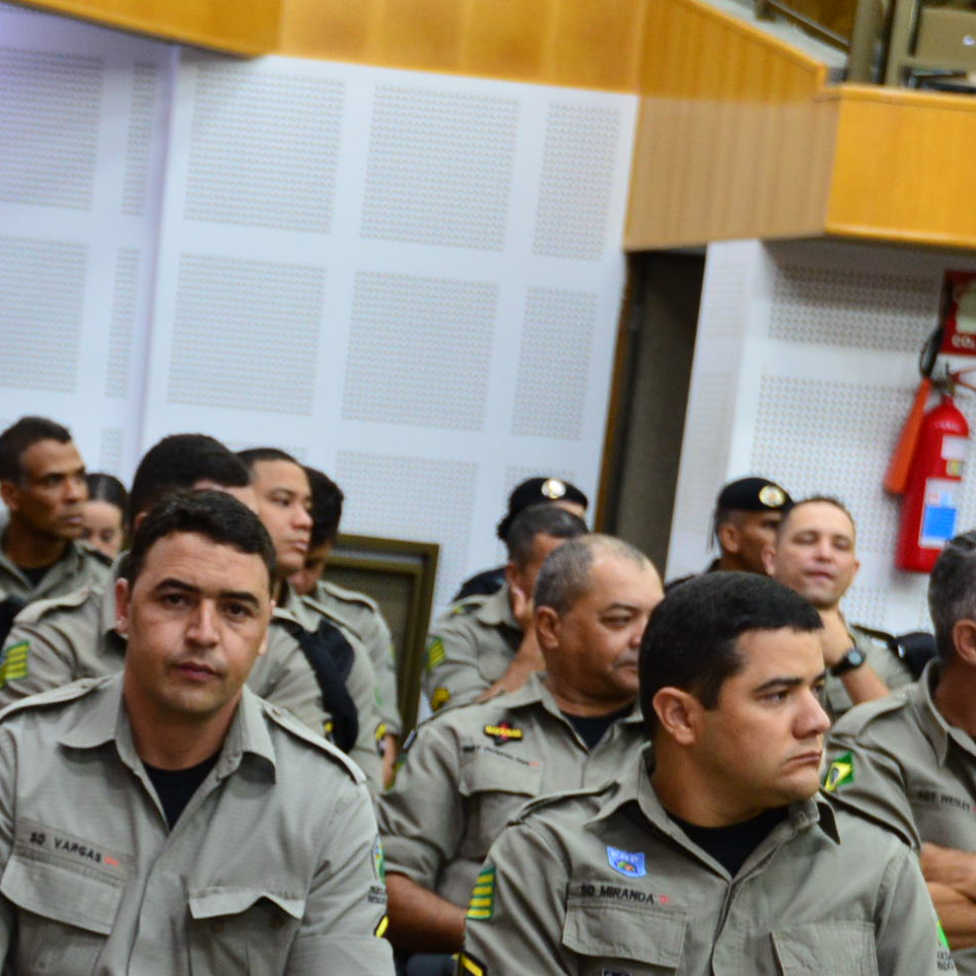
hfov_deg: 18.4
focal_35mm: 93
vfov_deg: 18.3
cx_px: 133
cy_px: 929
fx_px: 2967
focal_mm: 35
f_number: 5
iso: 1600
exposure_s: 1/60
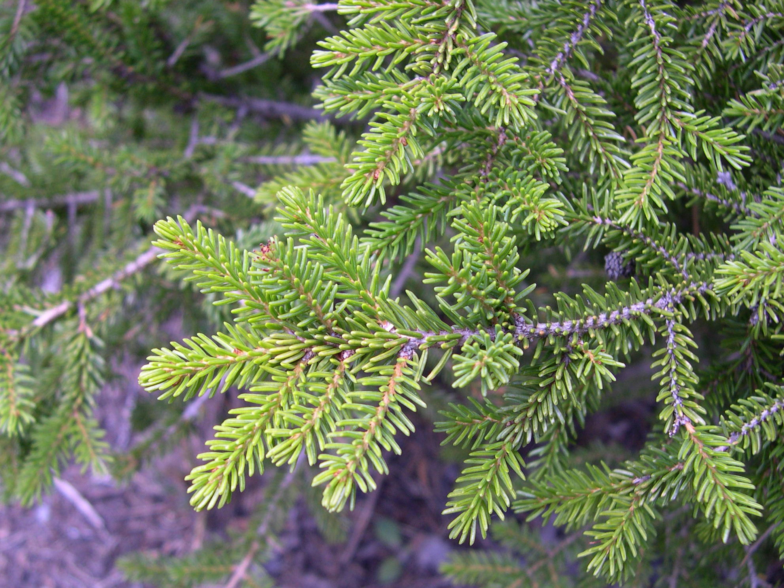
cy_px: 294
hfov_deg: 49.0
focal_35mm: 38
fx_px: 861
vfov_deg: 37.7
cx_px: 392
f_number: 2.8
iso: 100
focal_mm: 8
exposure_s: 1/57
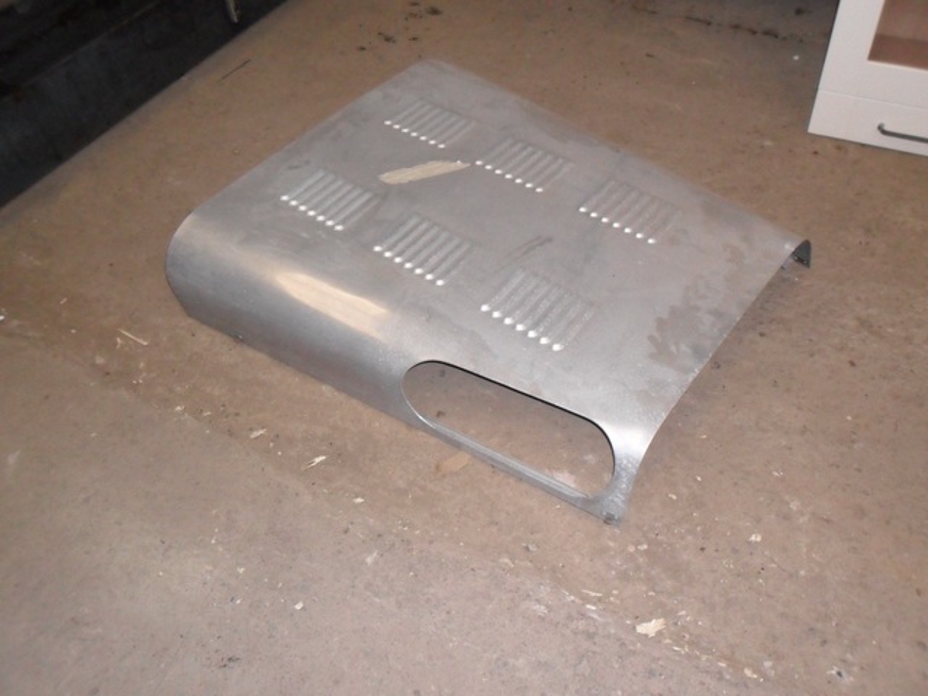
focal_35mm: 32
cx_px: 464
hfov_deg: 56.8
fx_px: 858
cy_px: 348
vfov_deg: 44.2
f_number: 3.7
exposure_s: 1/45
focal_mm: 5.7
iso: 400
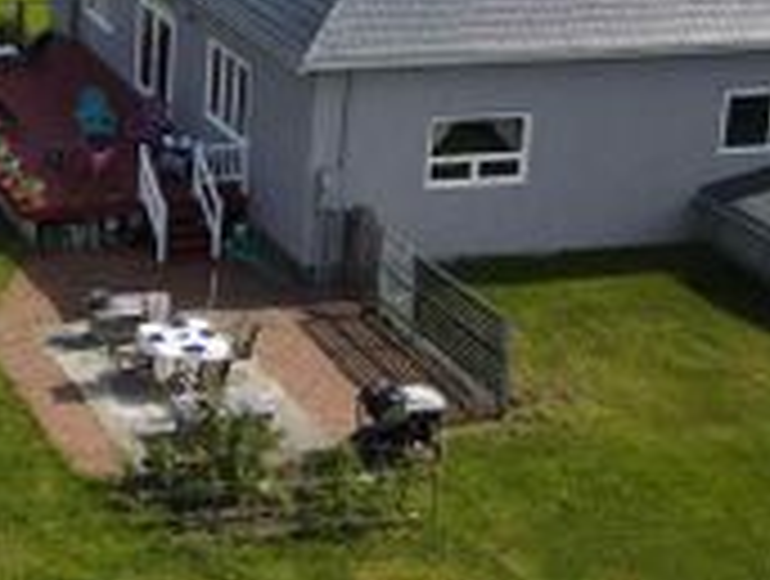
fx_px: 1560
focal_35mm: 70
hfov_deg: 24.8
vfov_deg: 19.8
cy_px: -119
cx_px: -180
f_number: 2.8
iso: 100
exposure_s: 1/725
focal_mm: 4.5
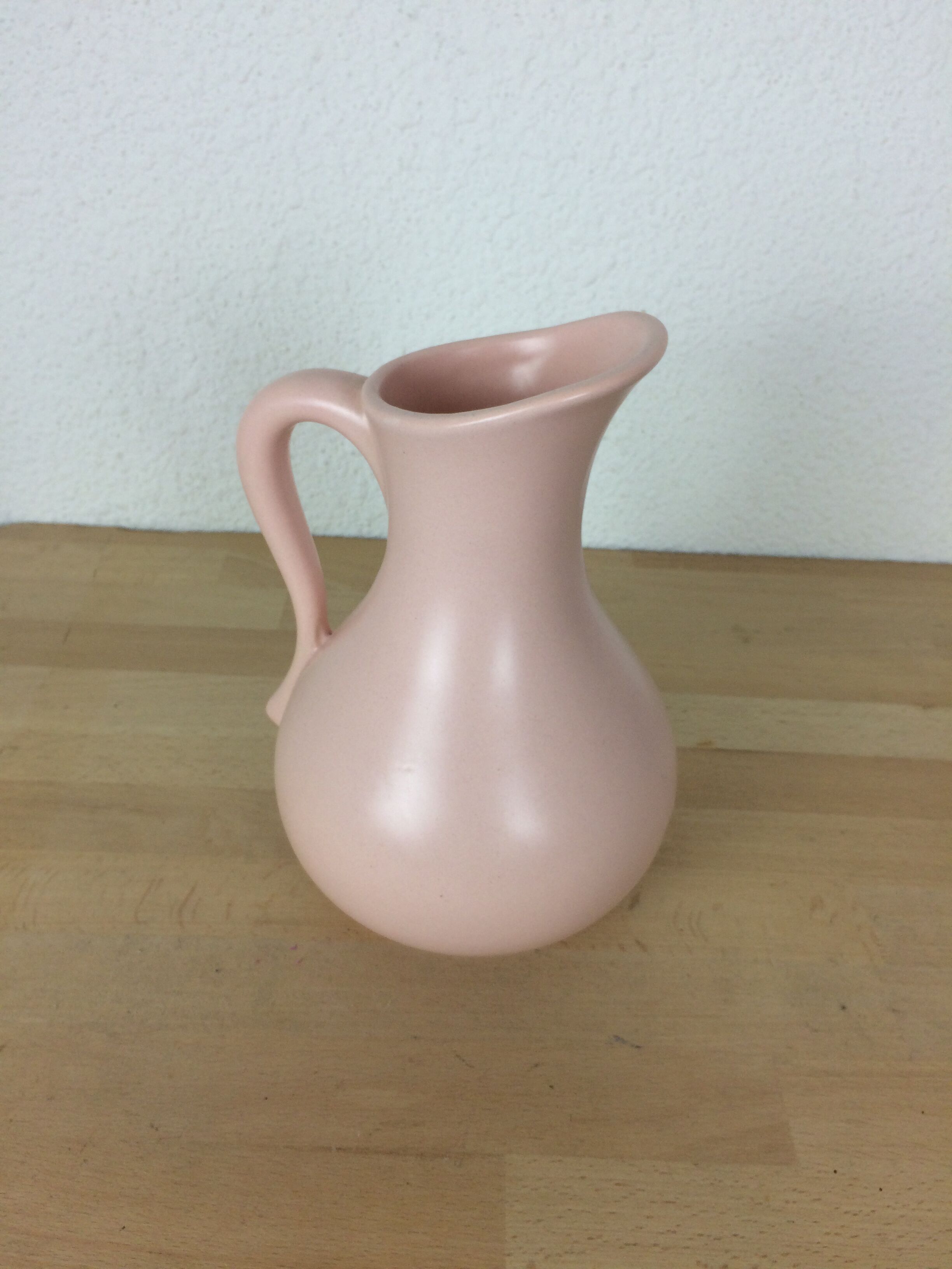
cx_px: 476
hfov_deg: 48.2
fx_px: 1063
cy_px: 634
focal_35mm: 29
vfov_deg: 61.7
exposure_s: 1/100
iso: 50
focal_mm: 4.15
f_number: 2.2
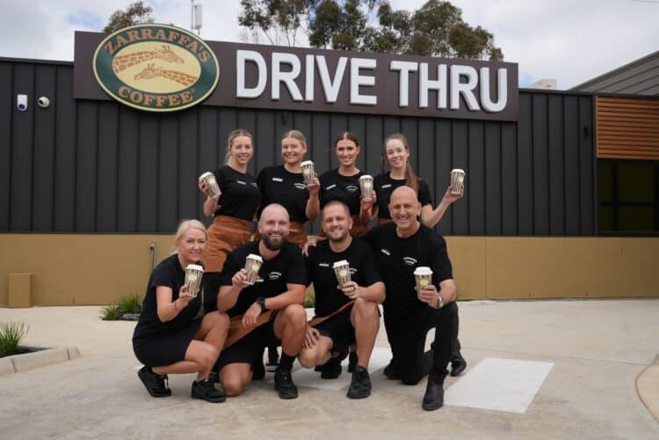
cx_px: 330
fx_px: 604
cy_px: 220
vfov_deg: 40.0
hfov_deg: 57.2
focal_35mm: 33
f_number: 5.6
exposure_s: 1/1600
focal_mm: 33
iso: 250
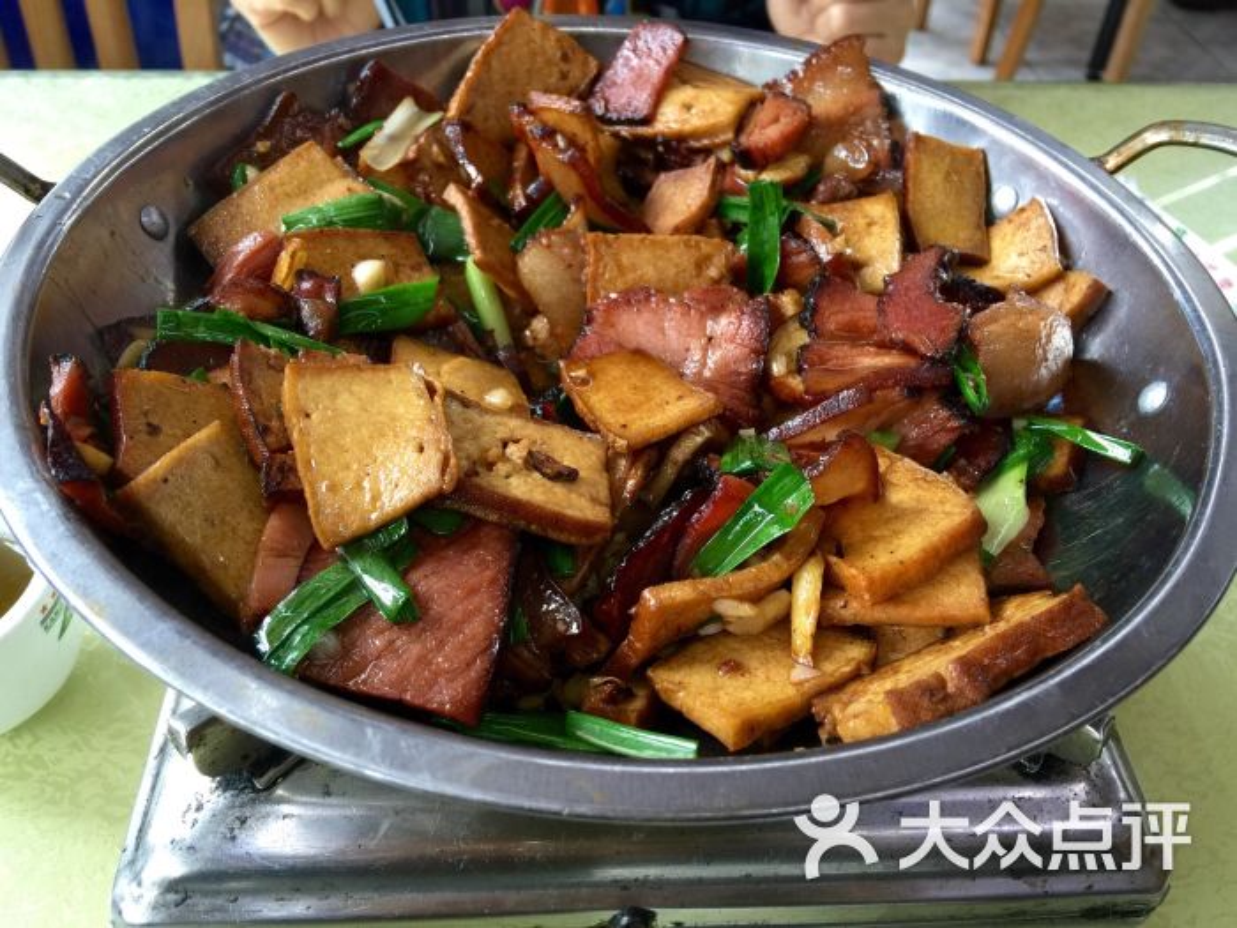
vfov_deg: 48.2
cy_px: 464
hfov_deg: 61.7
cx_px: 618
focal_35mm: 29
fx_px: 1036
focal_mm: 4.15
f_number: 2.2
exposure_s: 1/17
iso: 40
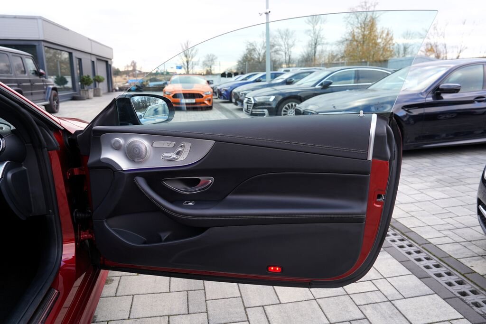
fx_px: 324
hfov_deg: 73.7
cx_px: 243
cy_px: 162
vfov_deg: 53.1
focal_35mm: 24
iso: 100
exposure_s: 1/60
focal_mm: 24
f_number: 4.5
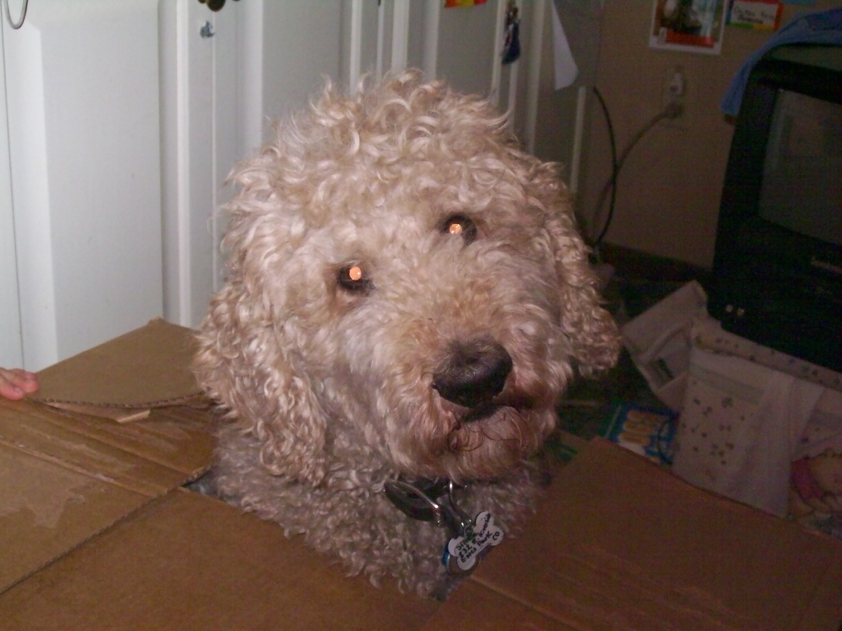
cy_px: 316
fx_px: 1362
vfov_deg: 26.1
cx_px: 421
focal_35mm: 56
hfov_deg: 34.4
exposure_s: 1/84.5
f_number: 3.4
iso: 160
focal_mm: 9.4
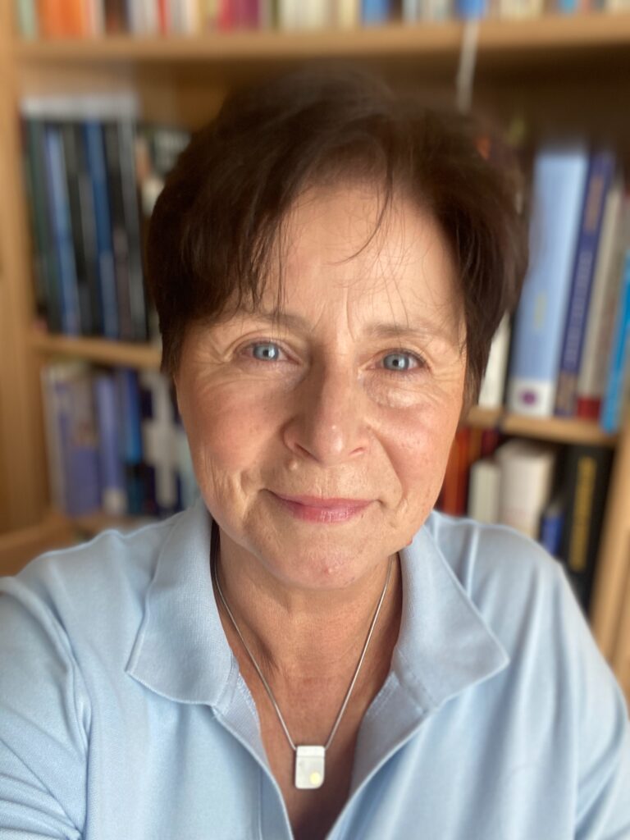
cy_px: 420
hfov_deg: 46.8
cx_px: 315
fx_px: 728
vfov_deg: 60.0
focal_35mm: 30
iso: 80
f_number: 2.2
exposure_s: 1/122
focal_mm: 2.71
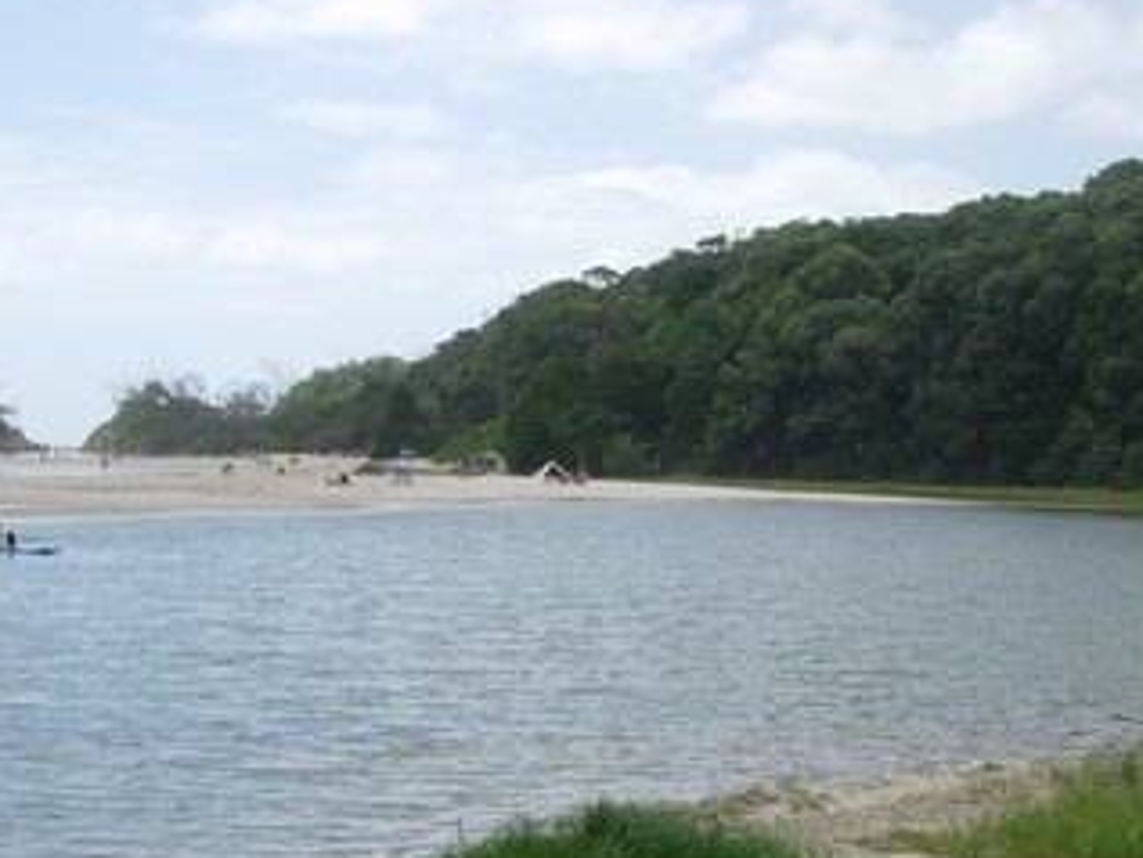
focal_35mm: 72
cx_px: 934
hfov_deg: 26.5
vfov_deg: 20.4
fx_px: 2378
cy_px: 534
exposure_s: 1/645
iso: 79
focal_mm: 7.8
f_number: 4.8
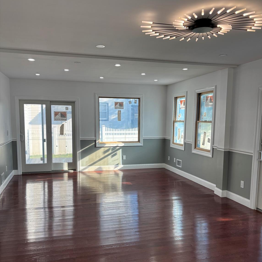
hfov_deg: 52.5
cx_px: 132
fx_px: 265
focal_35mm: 31
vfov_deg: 52.3
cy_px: 152
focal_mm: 5.96
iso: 50
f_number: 1.6
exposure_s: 1/274
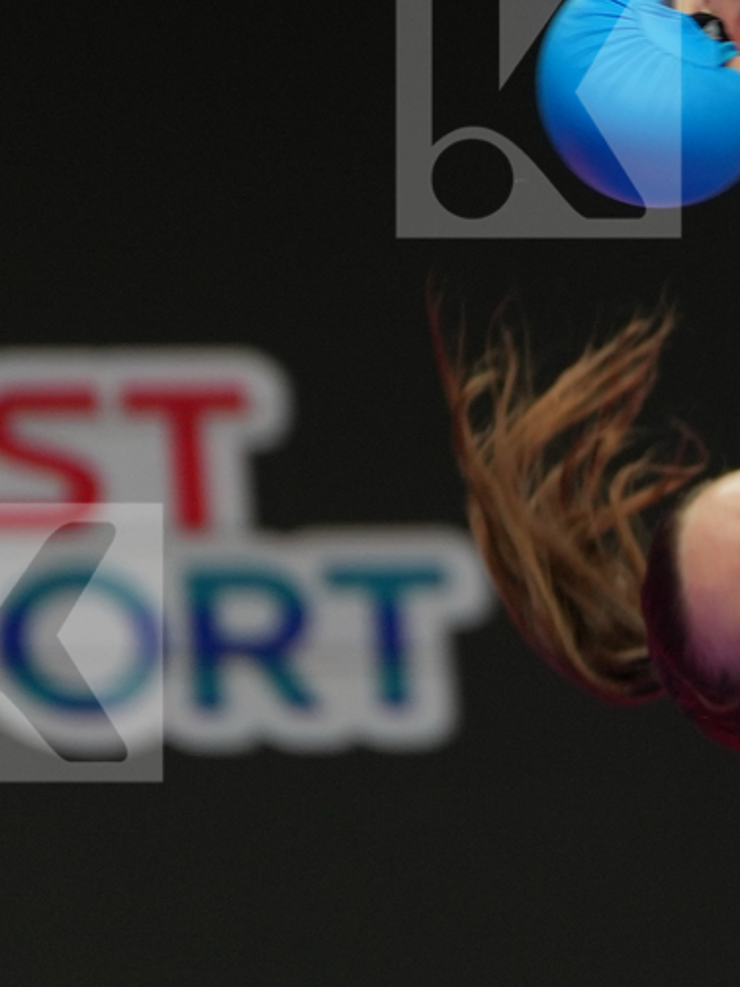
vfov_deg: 2.2
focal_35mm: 915
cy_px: 100
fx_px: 26080
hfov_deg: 1.6
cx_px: 1057
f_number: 2.8
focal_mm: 200
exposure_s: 1/1000
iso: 320
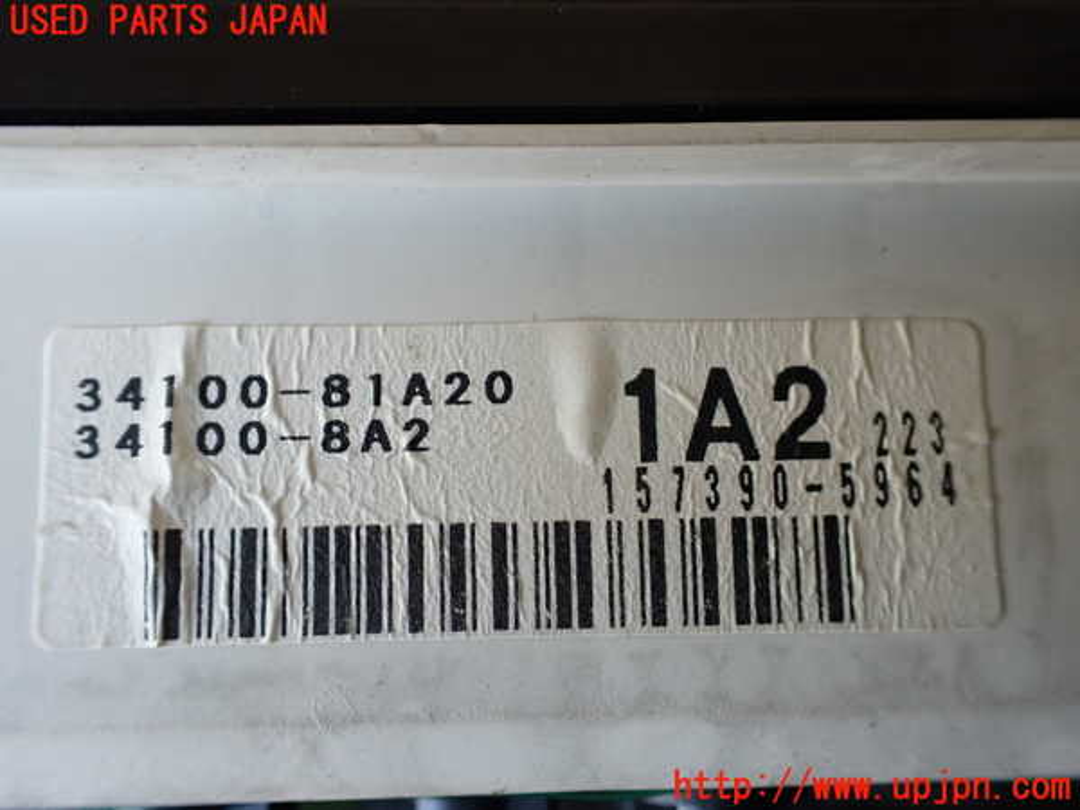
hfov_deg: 60.0
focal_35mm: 30
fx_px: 936
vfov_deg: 46.8
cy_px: 405
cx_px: 540
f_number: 2.3
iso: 320
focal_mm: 5.4
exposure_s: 1/125
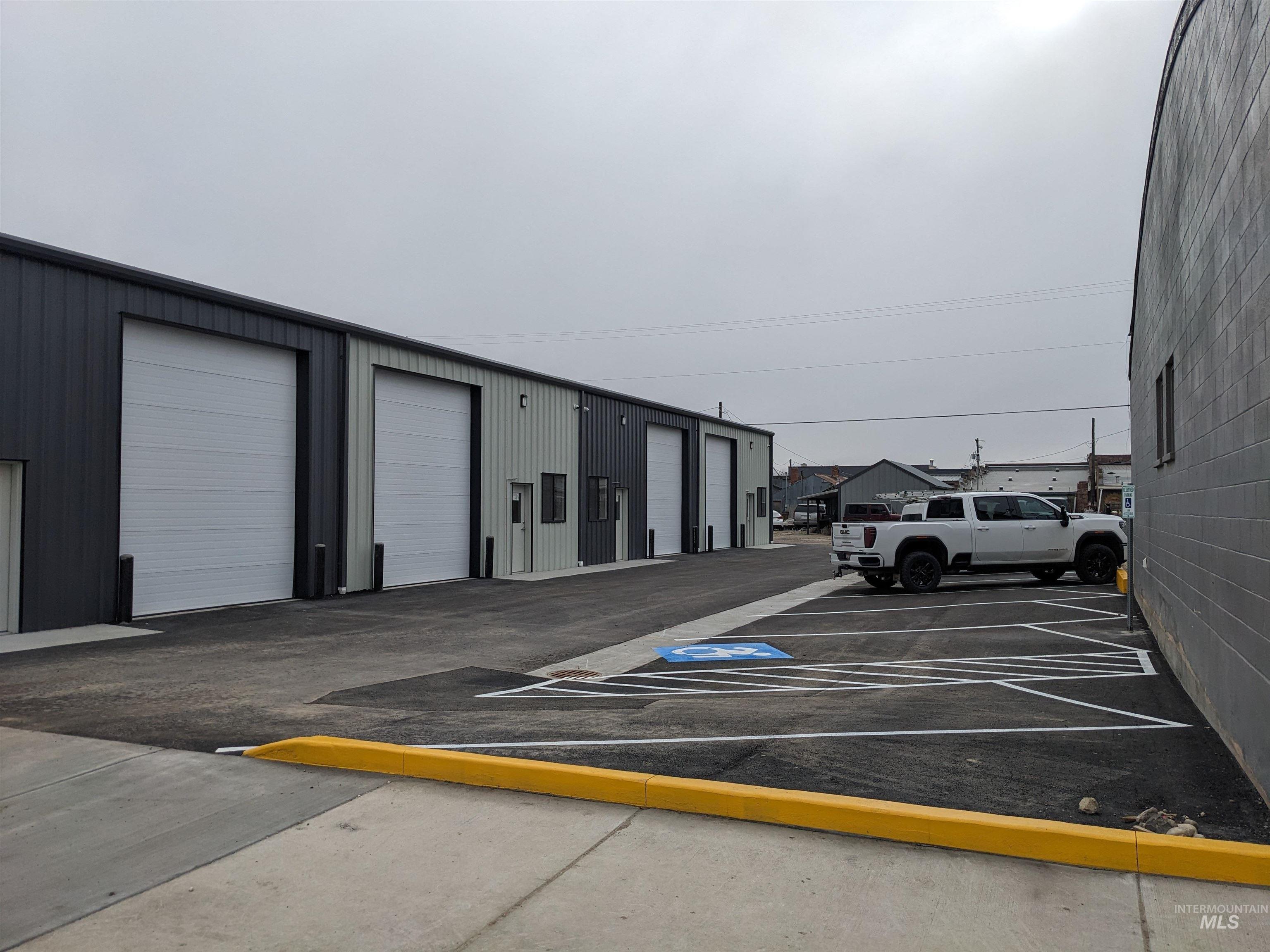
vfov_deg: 51.4
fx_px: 991
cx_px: 635
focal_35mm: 27
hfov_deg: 65.3
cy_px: 476
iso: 67
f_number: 1.73
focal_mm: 4.38
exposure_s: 1/4695
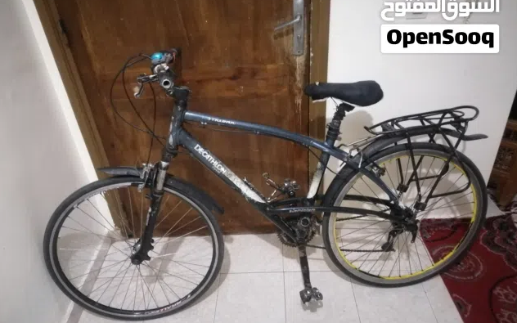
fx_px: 409
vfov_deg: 43.1
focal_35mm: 29
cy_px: 171
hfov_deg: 64.6
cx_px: 258
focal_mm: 5.3
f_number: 1.8
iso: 2500
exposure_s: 1/20
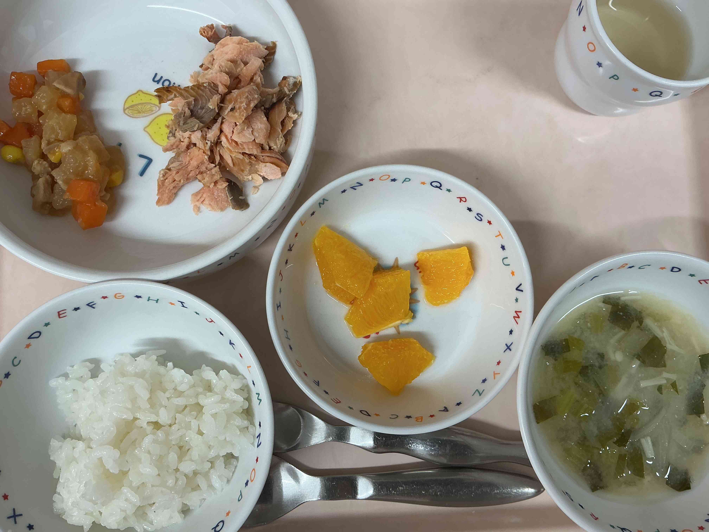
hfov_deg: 61.7
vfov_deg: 48.2
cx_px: 354
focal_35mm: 29
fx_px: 594
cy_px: 266
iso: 40
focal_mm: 3
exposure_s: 1/60
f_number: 1.8
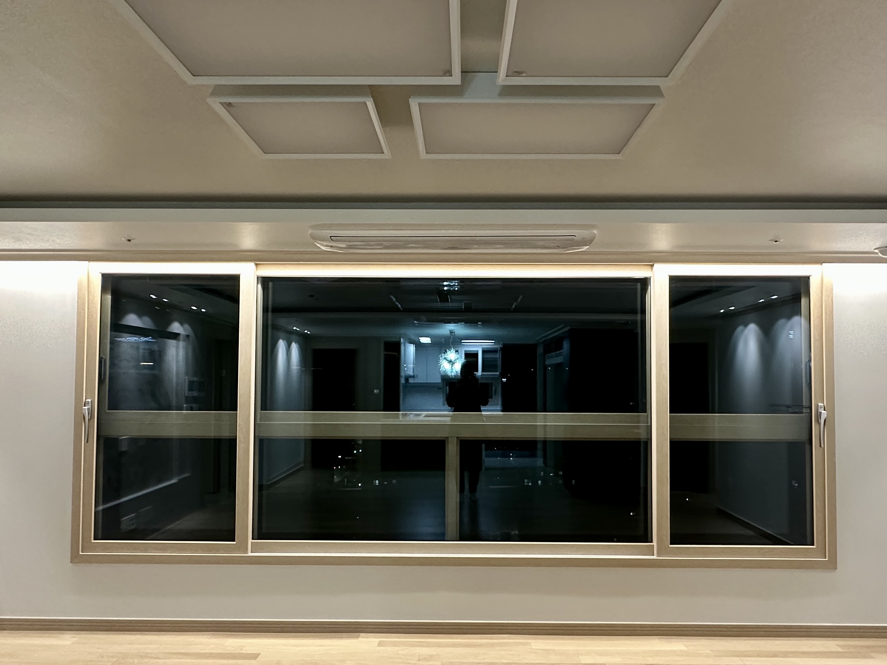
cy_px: 356
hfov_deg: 69.4
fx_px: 641
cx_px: 458
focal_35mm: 25
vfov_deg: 54.8
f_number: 2.2
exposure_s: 1/60
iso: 250
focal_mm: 2.22
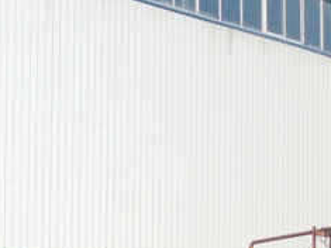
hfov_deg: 14.2
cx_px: -237
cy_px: 375
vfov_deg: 11.4
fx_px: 1195
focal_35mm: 125
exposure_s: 1/2762
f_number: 2.4
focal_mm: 4.28
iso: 50
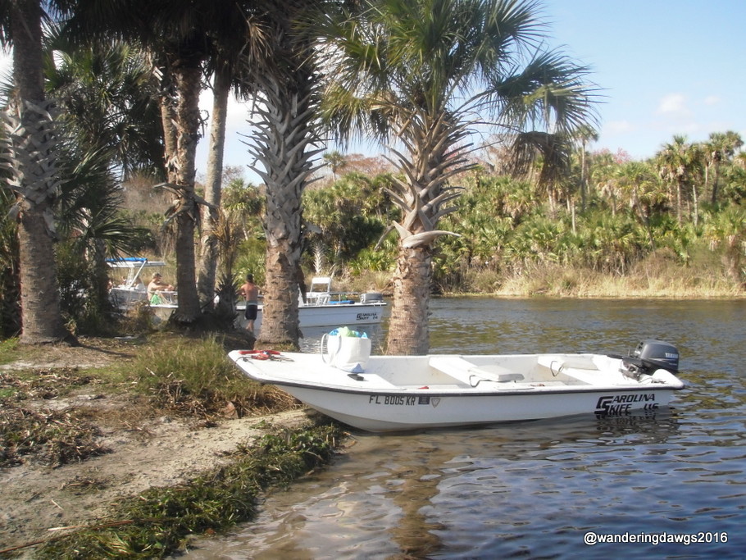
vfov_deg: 37.7
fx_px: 819
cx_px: 373
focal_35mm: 38
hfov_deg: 49.0
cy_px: 280
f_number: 6.6
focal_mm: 6.7
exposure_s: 1/160
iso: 100
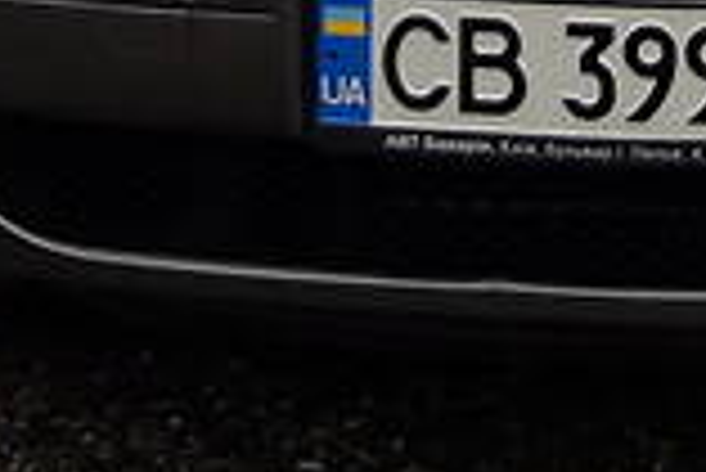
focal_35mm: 148
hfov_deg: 13.6
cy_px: -494
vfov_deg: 8.7
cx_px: 733
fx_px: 2905
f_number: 1.9
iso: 40
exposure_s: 1/428
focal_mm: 3.7
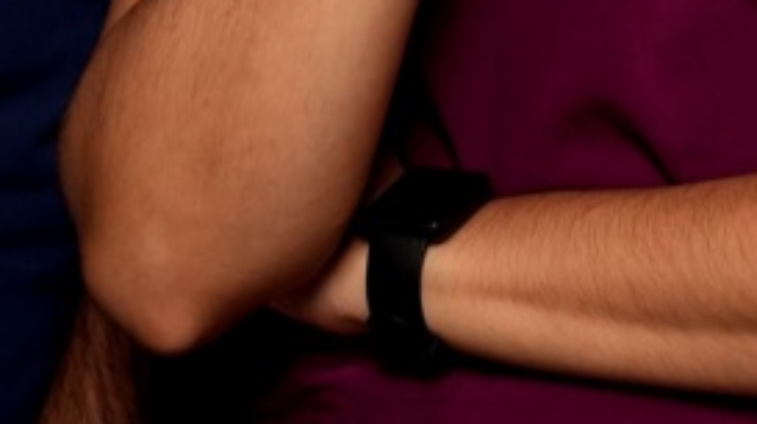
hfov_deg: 9.9
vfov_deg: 5.5
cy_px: -424
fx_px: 4312
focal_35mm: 215
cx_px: 821
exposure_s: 1/60
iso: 1000
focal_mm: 35
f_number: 2.8
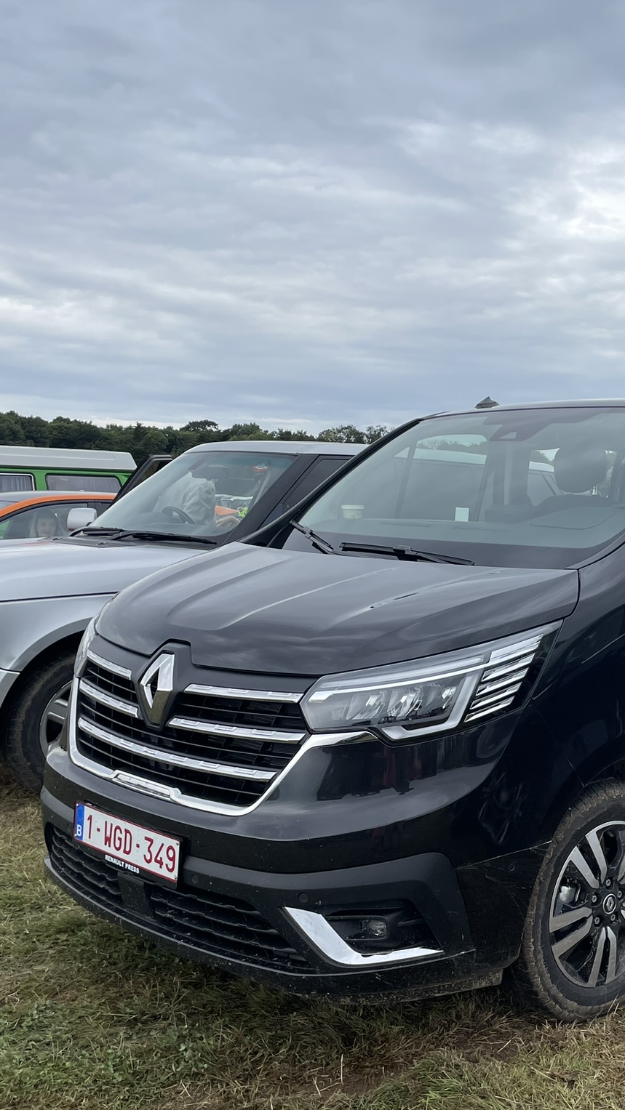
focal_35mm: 38
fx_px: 1120
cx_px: 556
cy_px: 555
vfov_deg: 52.8
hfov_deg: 29.9
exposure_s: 1/1553
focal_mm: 4.2
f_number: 1.6
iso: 32
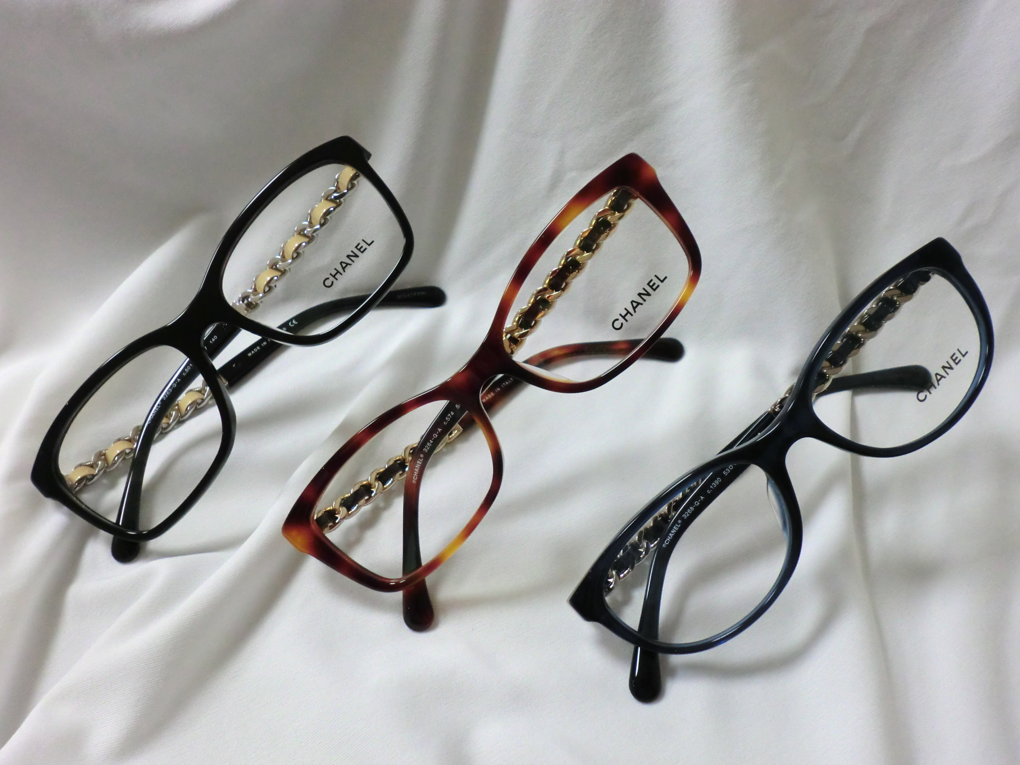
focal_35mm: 32
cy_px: 382
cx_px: 510
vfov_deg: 44.2
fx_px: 943
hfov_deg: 56.8
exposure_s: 1/60
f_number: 3.5
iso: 250
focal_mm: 5.8
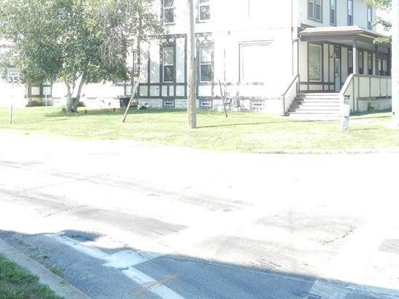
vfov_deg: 30.5
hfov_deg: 40.1
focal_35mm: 47
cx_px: 256
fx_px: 542
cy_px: 83
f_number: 3.5
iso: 160
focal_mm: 4.5
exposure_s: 1/250
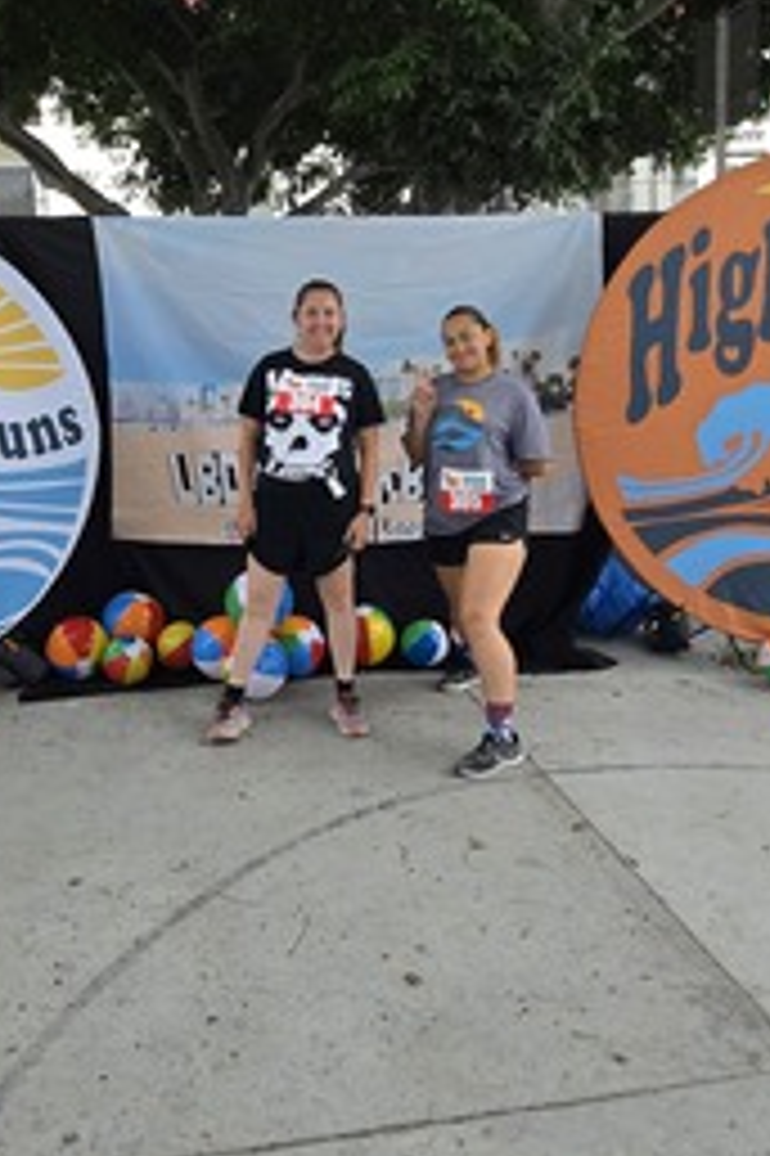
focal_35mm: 29
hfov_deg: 44.5
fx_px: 932
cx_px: 286
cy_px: 463
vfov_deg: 63.1
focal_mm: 1.7
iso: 500
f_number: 2.2
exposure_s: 1/60
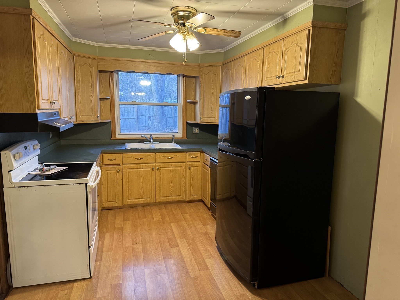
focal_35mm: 24
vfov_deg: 56.8
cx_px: 200
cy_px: 150
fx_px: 277
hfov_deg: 71.6
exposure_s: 1/60
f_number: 1.78
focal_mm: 6.76
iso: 500
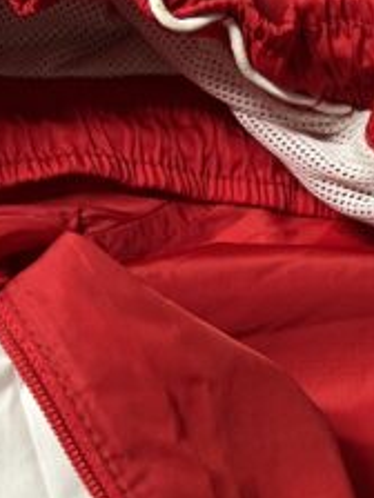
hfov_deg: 15.6
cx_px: 367
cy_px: 485
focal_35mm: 93
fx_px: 1340
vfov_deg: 20.5
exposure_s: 1/60
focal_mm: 5.7
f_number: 1.5
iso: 320
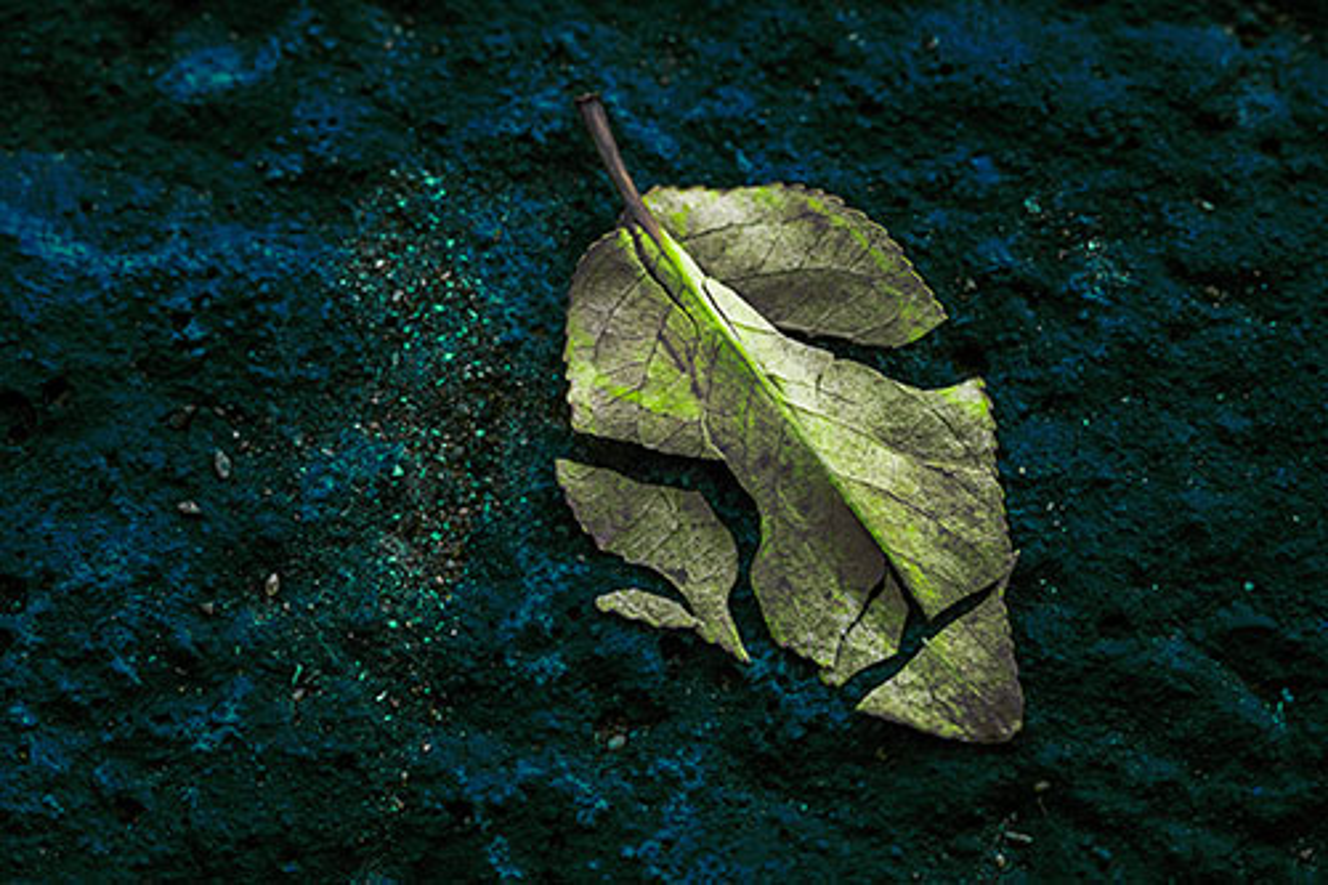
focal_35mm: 210
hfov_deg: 9.8
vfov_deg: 6.5
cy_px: 442
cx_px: 664
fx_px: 7744
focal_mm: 210
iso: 400
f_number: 6.7
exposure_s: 1/640
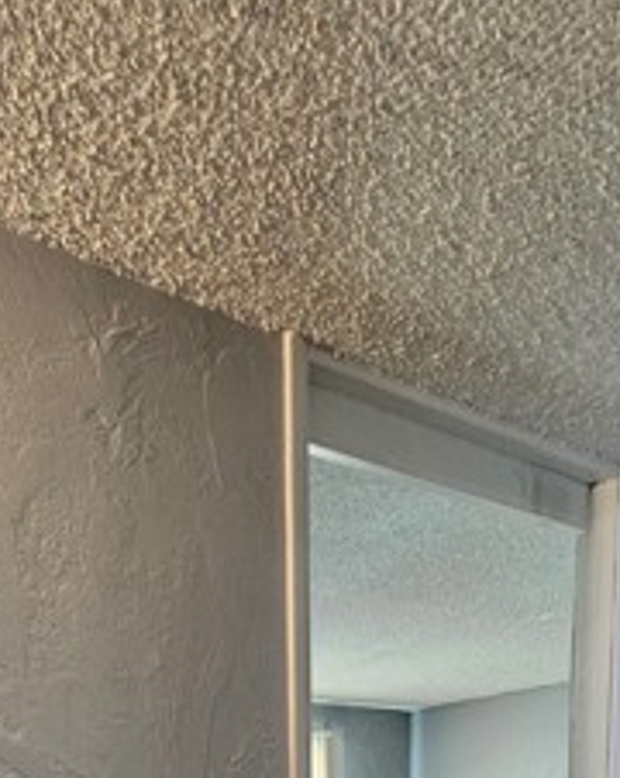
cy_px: 971
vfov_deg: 36.4
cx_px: 393
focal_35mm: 36
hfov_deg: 40.7
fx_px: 828
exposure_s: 1/60
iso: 400
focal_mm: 2.2
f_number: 2.2
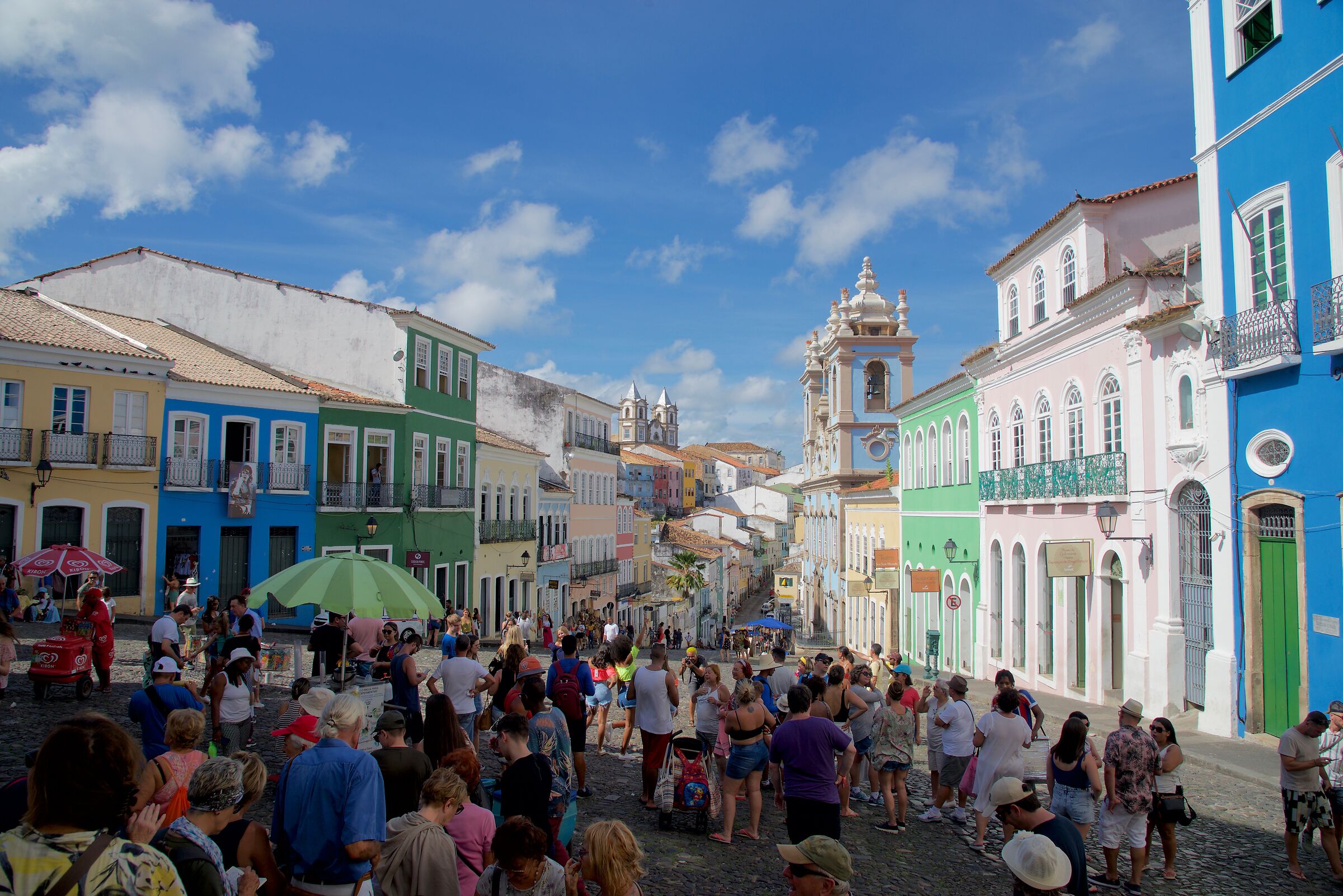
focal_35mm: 24
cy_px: 448
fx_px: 896
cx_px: 672
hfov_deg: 73.7
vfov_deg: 53.2
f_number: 9
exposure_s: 1/320
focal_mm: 24
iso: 100
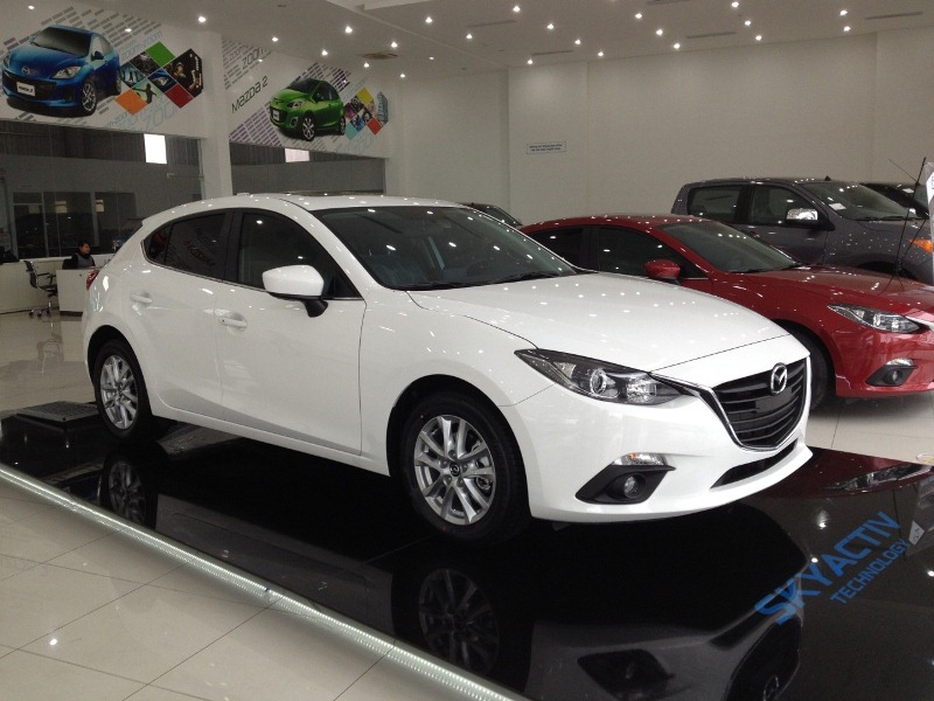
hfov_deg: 52.6
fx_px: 944
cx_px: 467
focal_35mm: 35
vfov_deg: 40.7
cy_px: 350
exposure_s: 1/40
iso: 50
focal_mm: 4.28
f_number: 2.4
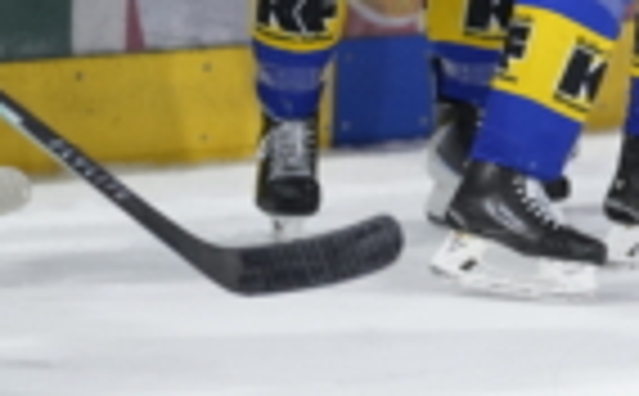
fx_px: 8444
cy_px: -313
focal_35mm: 486
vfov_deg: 2.7
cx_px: 616
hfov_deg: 4.3
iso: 1600
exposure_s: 1/2000
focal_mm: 135
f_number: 1.8
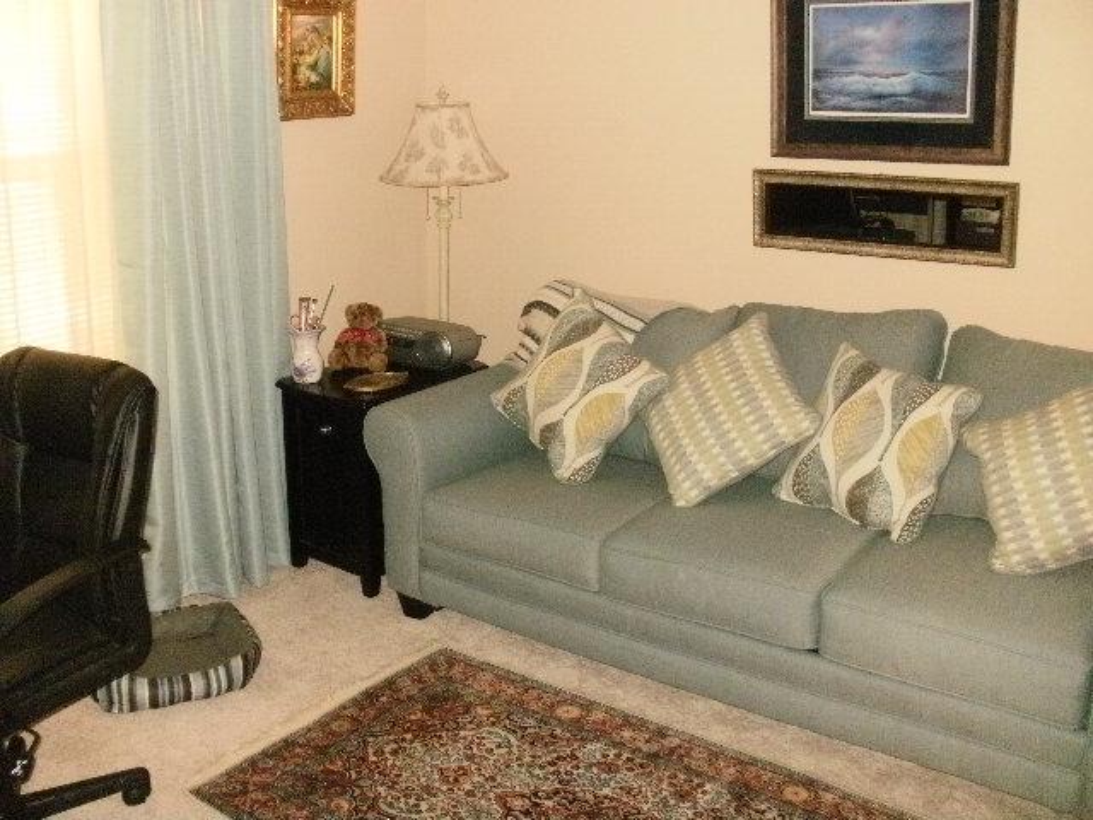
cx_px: 546
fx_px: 1137
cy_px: 410
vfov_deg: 39.7
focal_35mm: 36
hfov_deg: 51.4
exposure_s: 1/30
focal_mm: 6.3
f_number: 3.5
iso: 400
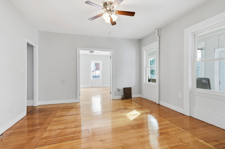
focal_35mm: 16
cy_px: 74
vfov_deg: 71.9
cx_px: 112
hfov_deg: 95.1
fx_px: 103
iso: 800
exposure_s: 1/400
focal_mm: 11
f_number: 7.1
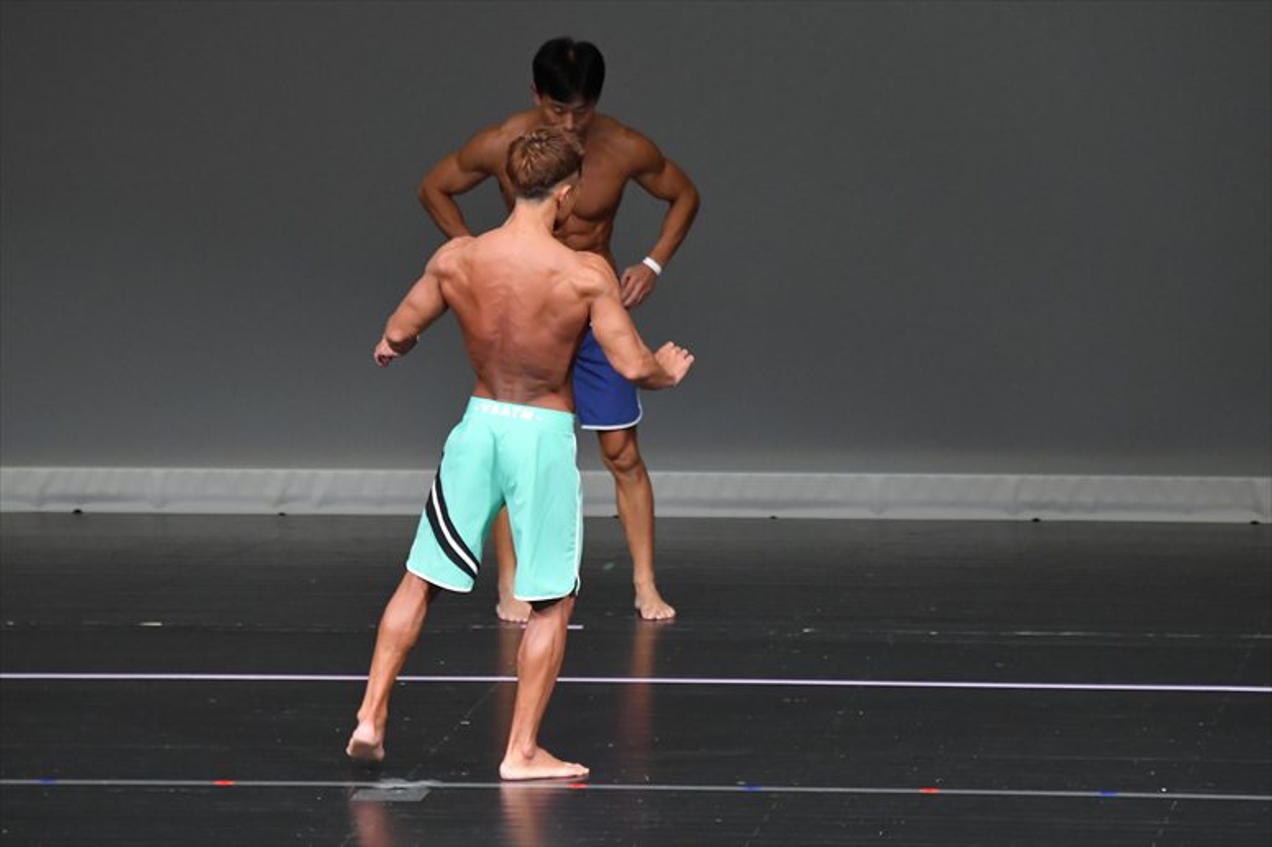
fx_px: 11125
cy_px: 424
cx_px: 636
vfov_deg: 4.4
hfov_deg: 6.5
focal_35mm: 315
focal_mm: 210
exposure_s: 1/400
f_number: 5.6
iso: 4000
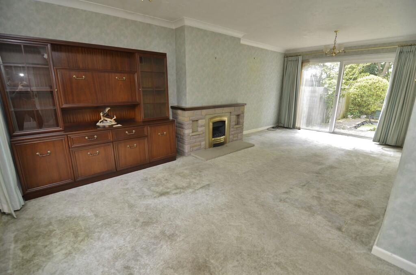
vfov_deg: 71.8
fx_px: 190
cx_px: 208
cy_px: 138
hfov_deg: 95.1
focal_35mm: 16
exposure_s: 1/60
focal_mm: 11
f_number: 4
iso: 200
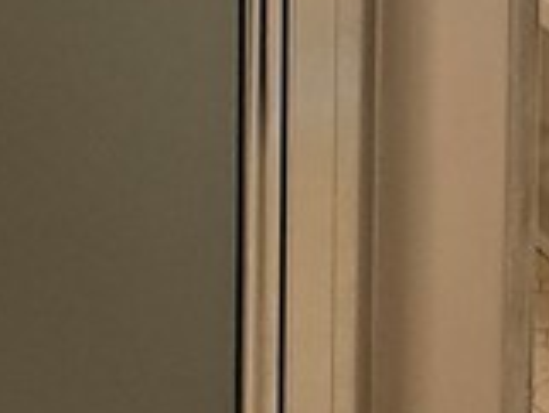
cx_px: 798
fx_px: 1413
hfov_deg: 19.5
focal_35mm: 89
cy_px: -526
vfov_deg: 13.2
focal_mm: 2.22
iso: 100
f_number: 2.2
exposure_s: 1/120
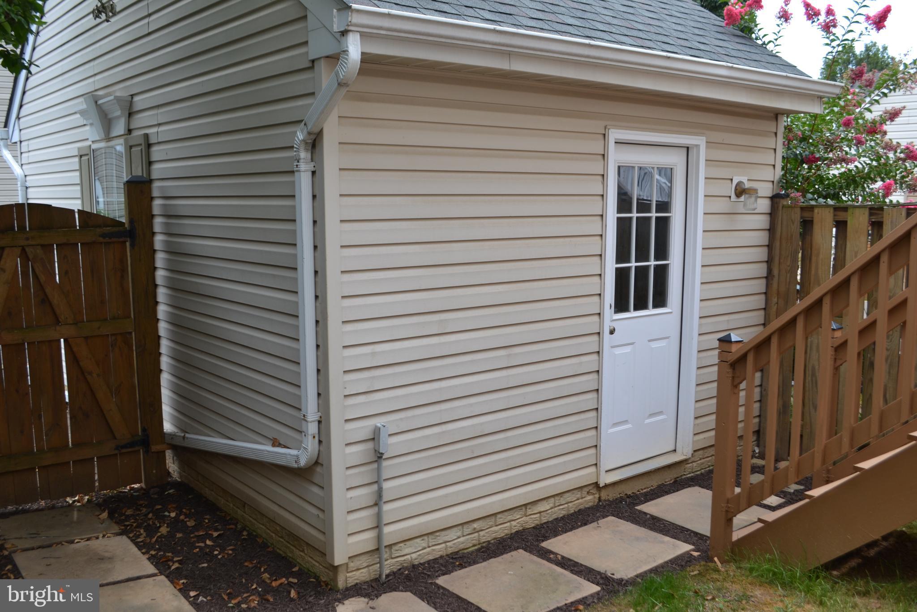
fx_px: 840
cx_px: 458
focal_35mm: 33
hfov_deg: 57.2
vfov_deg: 40.0
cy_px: 306
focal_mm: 22
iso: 100
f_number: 5.6
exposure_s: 1/125
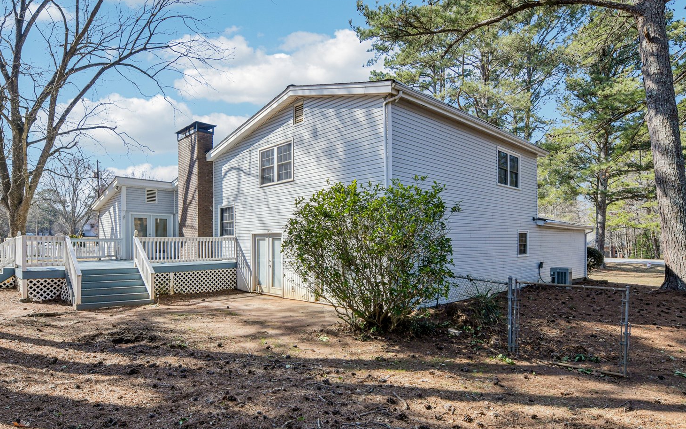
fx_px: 374
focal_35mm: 20
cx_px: 343
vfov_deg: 59.4
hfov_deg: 85.1
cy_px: 246
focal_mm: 14
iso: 400
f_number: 8
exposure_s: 1/800
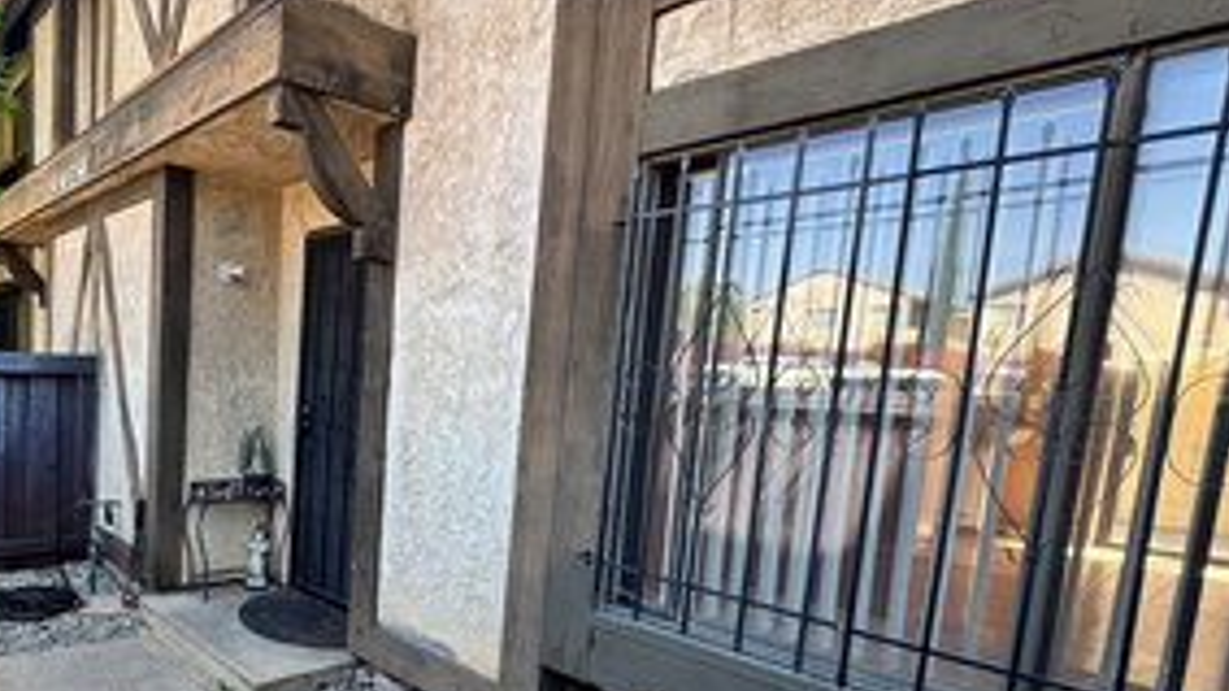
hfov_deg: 73.1
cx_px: 306
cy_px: 465
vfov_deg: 48.6
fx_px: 749
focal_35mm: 23
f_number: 2.2
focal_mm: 2.22
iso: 40
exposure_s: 1/122
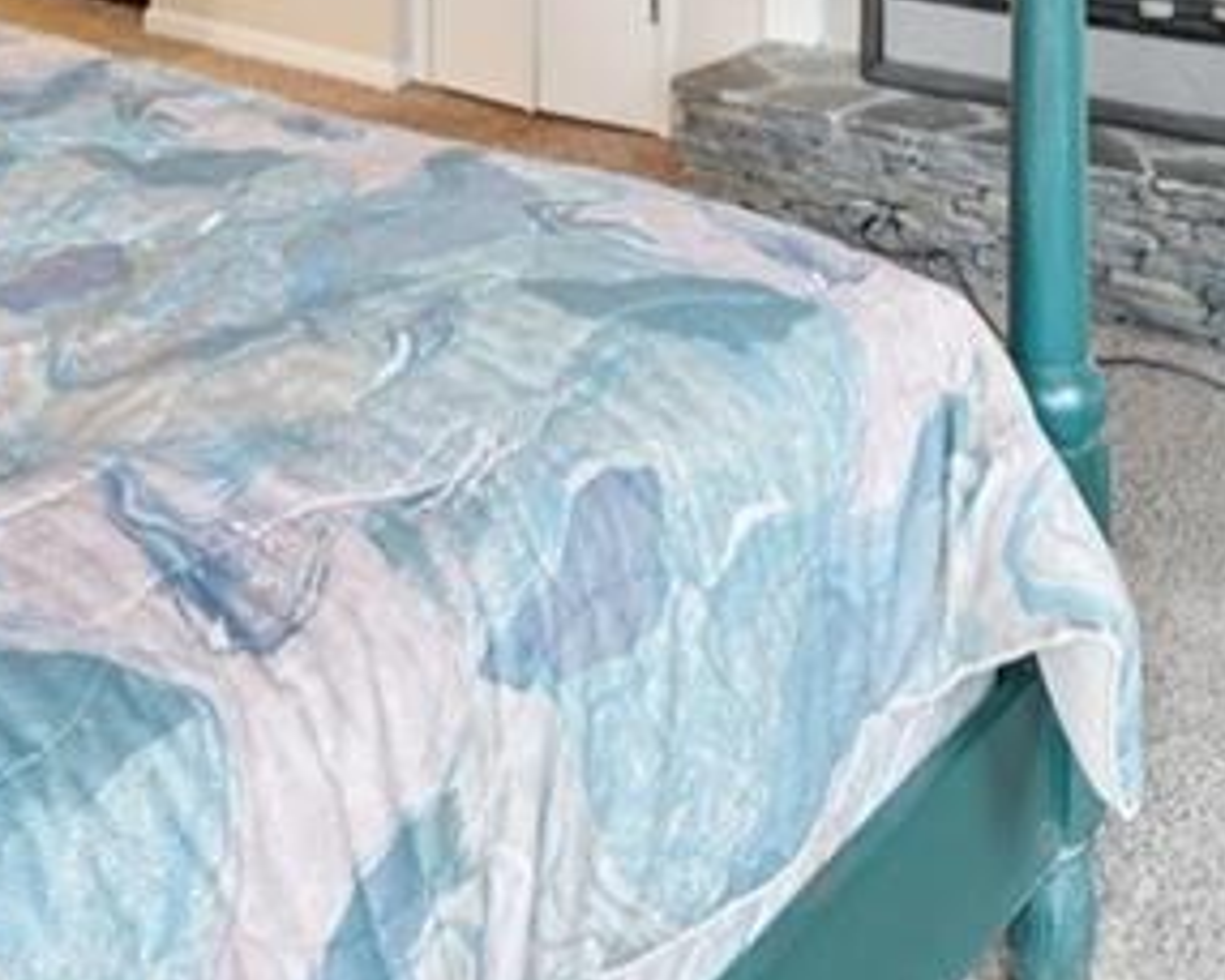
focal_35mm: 47
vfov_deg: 26.3
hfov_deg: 39.5
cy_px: -357
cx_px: 694
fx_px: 1705
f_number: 8
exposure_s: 1/3.33
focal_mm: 14
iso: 320
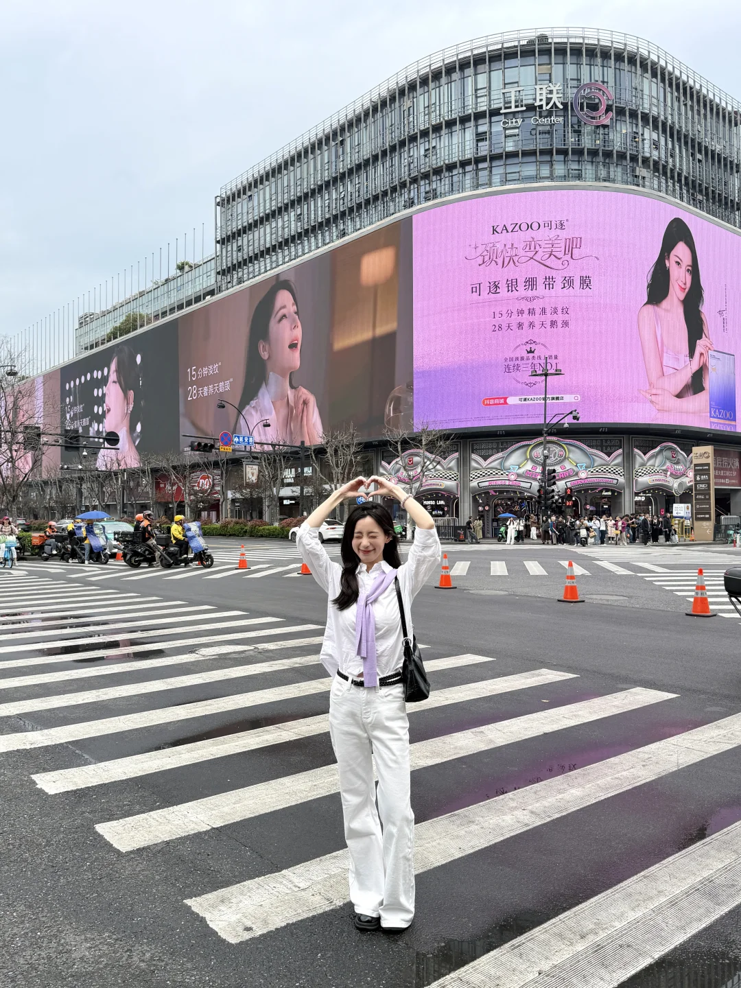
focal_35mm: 24
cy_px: 494
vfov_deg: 71.6
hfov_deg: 56.8
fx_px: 685
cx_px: 370
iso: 80
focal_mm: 6.76
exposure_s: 1/2907
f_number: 1.78
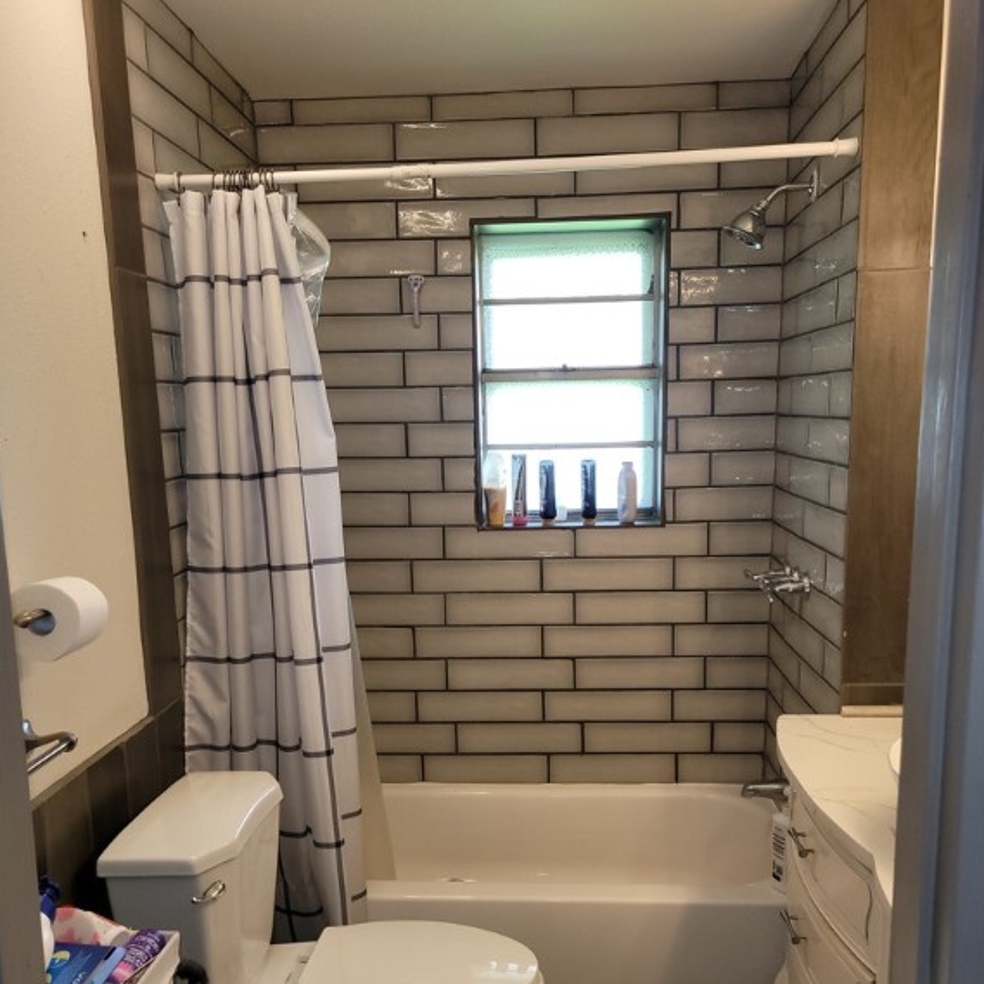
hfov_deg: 52.5
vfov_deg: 52.2
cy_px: 591
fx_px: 997
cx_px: 495
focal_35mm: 31
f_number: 1.8
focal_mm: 5.4
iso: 64
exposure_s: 1/60
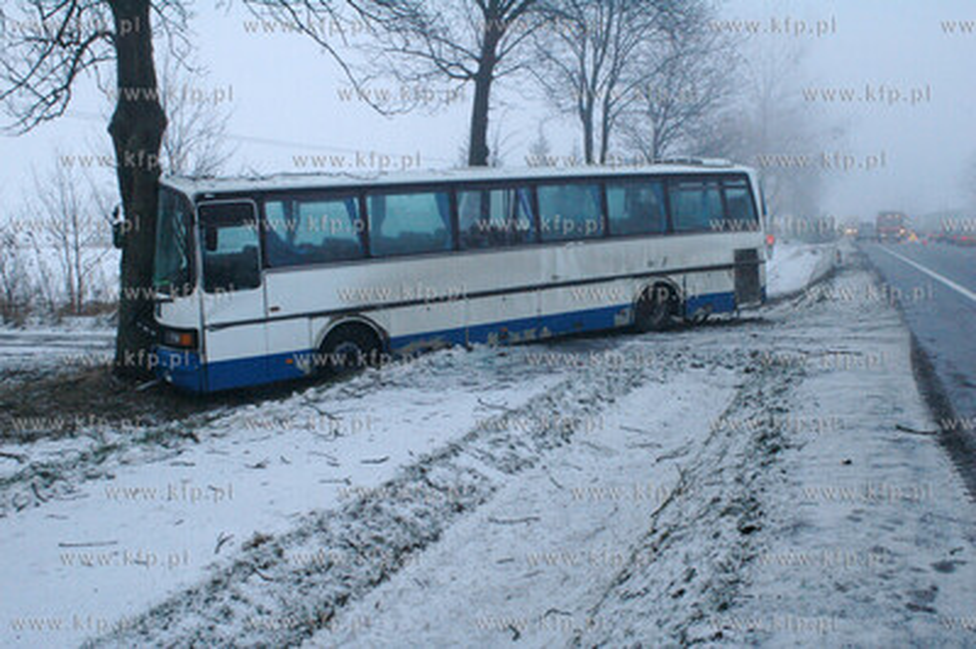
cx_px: 488
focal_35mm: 36
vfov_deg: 36.8
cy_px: 324
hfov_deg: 53.2
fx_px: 975
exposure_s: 1/125
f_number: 5.6
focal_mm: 24
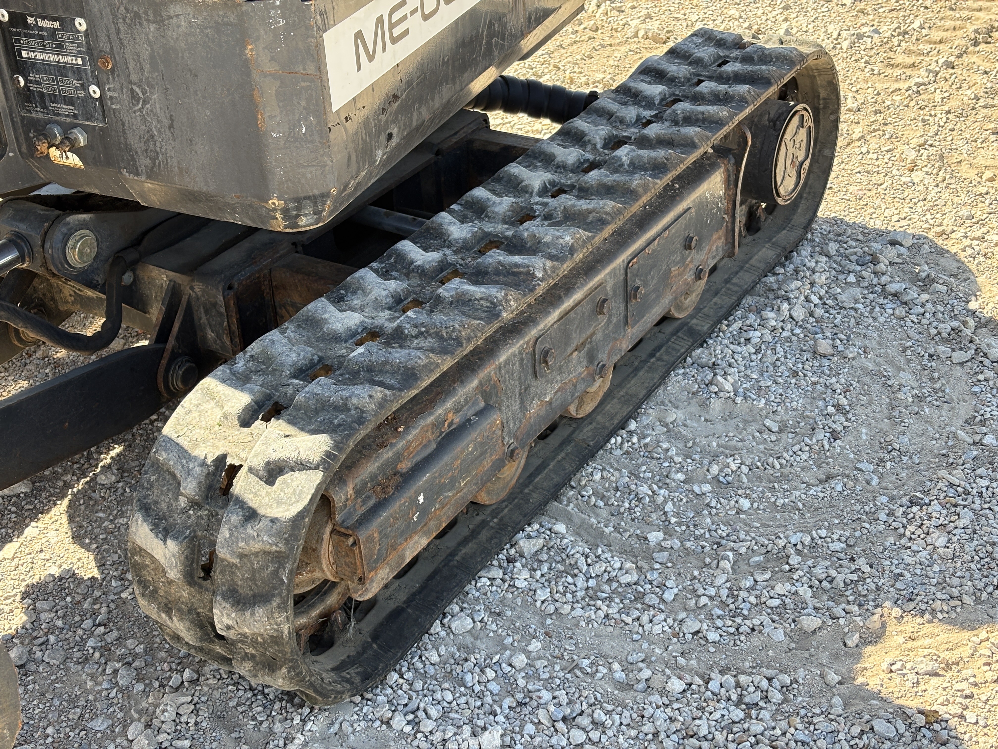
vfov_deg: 28.0
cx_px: 499
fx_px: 1499
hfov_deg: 36.8
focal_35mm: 52
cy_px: 374
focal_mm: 5.96
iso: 50
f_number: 1.6
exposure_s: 1/475
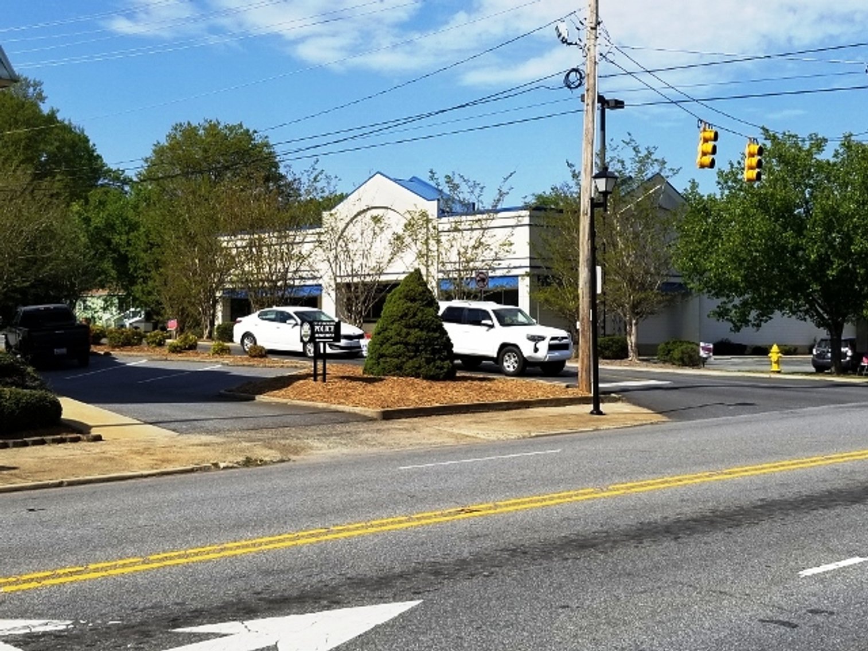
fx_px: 652
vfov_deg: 53.1
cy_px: 326
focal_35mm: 26
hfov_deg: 67.3
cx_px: 434
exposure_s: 1/3185
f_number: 1.7
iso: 50
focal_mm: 4.25
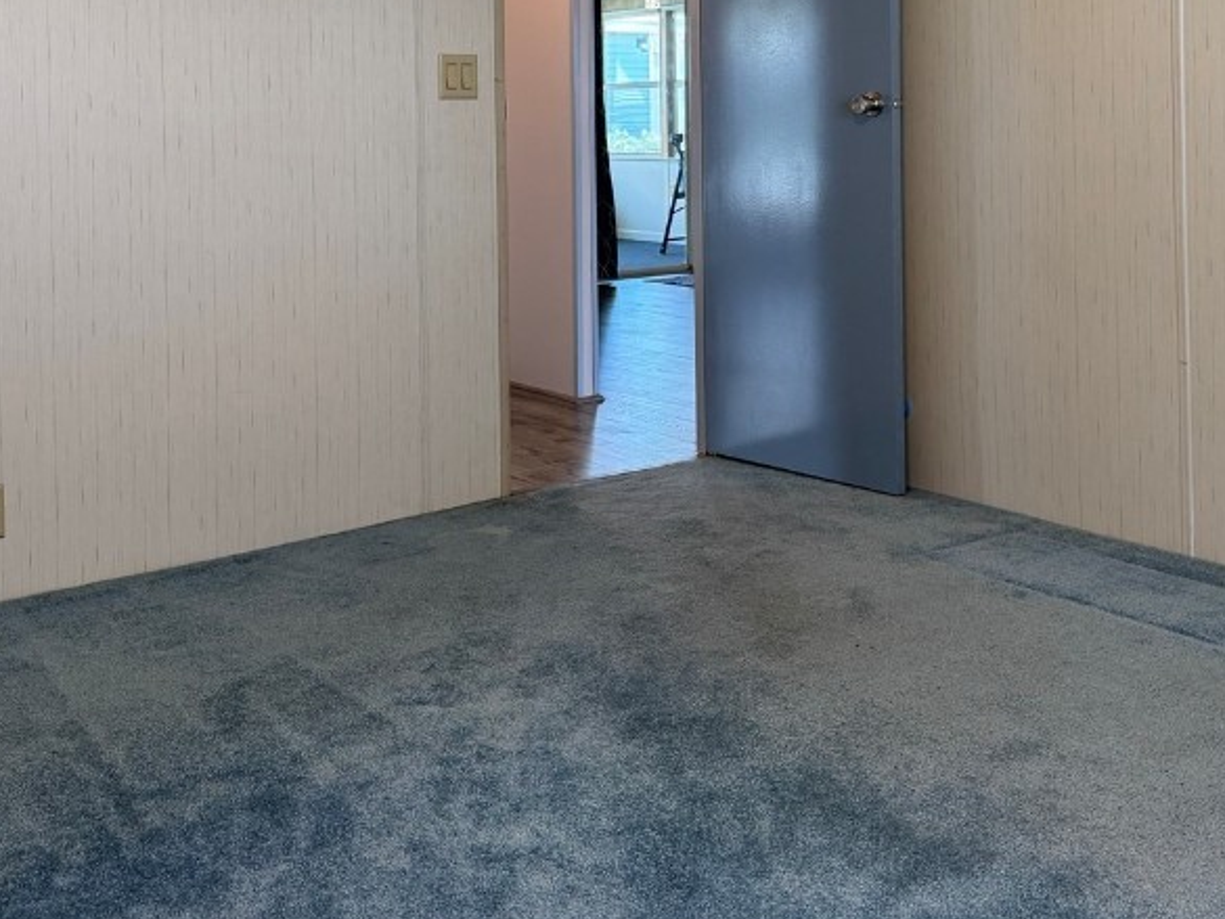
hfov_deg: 44.7
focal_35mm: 42
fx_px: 1487
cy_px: 142
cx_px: 678
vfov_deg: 33.1
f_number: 1.78
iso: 160
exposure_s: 1/120
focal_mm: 6.76
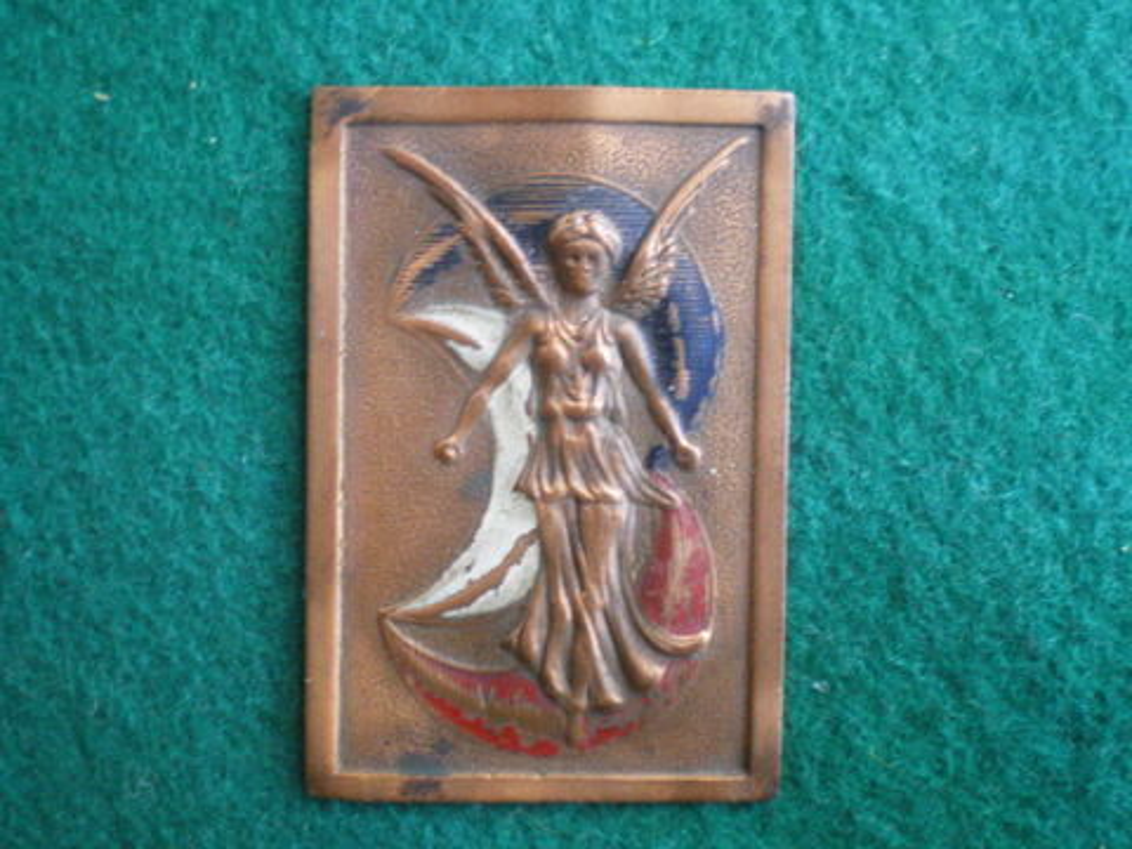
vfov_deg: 37.7
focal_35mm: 38
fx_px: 1243
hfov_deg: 49.0
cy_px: 424
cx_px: 566
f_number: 3.1
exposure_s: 1/15
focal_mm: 6.3
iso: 400
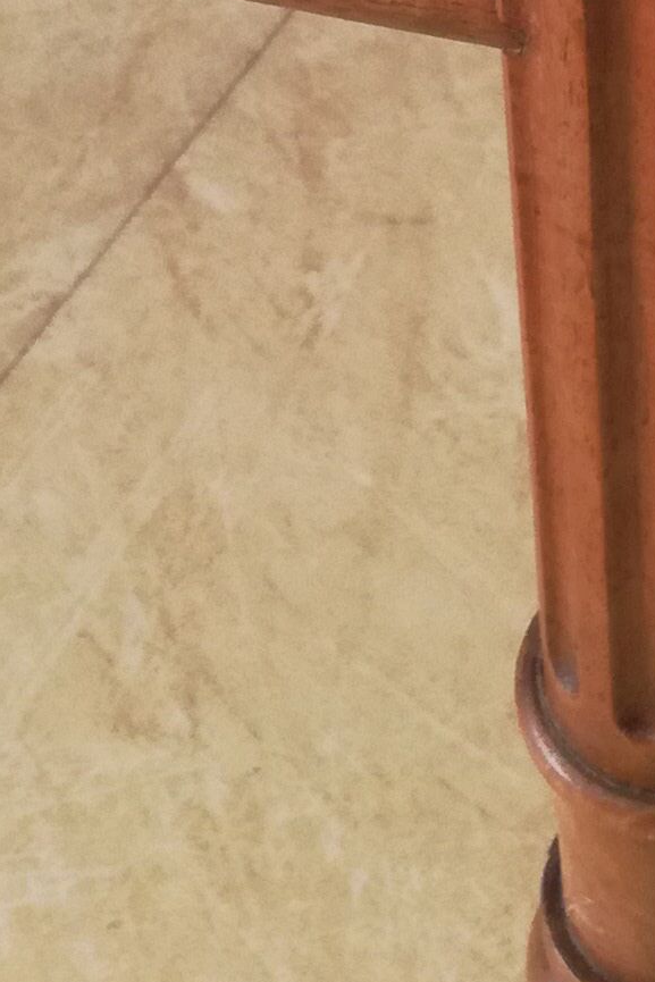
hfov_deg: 10.2
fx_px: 3683
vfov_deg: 13.6
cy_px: -763
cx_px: 444
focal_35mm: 135
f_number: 2
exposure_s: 1/30
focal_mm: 3.79
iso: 125
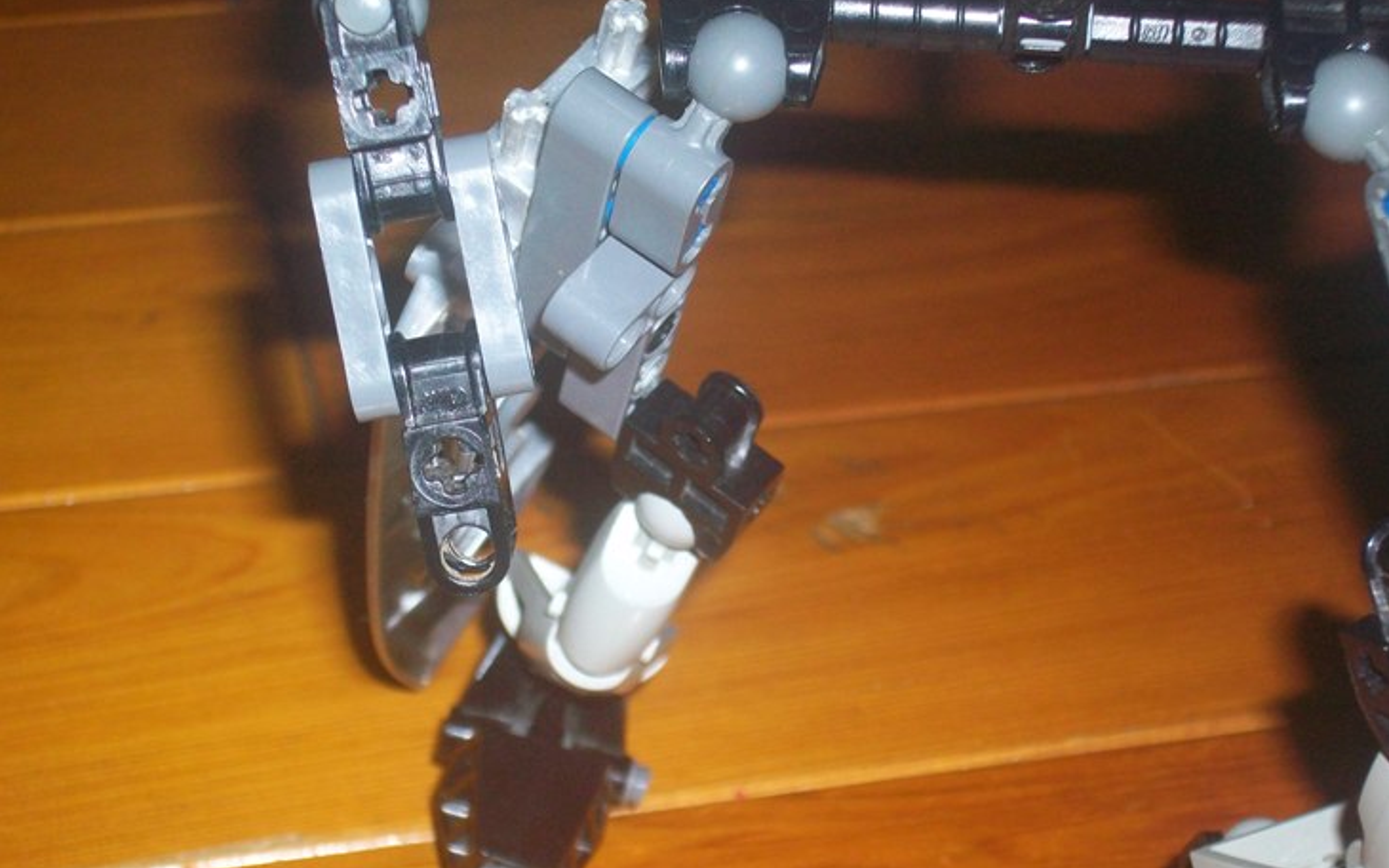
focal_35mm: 82
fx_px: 3104
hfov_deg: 25.2
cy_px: 390
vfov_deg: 15.9
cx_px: 695
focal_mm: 13.7
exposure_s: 1/80
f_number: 4.6
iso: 160
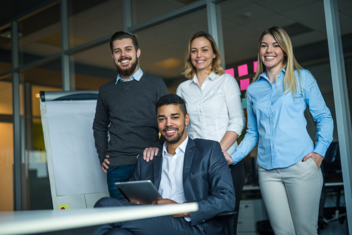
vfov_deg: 27.0
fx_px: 489
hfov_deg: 39.6
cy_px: 118
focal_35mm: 50
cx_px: 176
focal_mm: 50
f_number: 1.6
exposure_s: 1/125
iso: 200
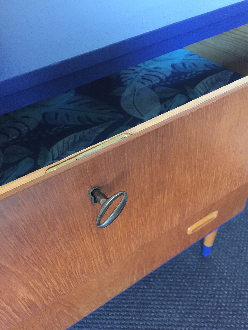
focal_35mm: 29
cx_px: 124
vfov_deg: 61.7
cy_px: 165
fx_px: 277
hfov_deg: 48.2
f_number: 2.2
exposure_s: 1/17
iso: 400
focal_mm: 4.15
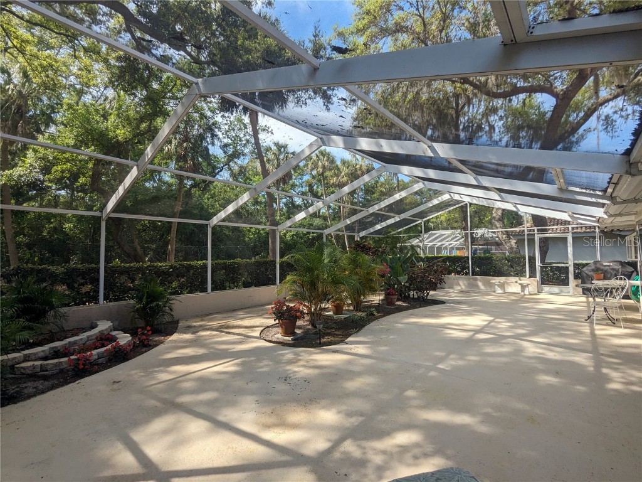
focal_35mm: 16
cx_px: 321
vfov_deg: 78.1
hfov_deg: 94.5
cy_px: 241
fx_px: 297
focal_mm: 2.35
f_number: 2.2
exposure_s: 1/522
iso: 50
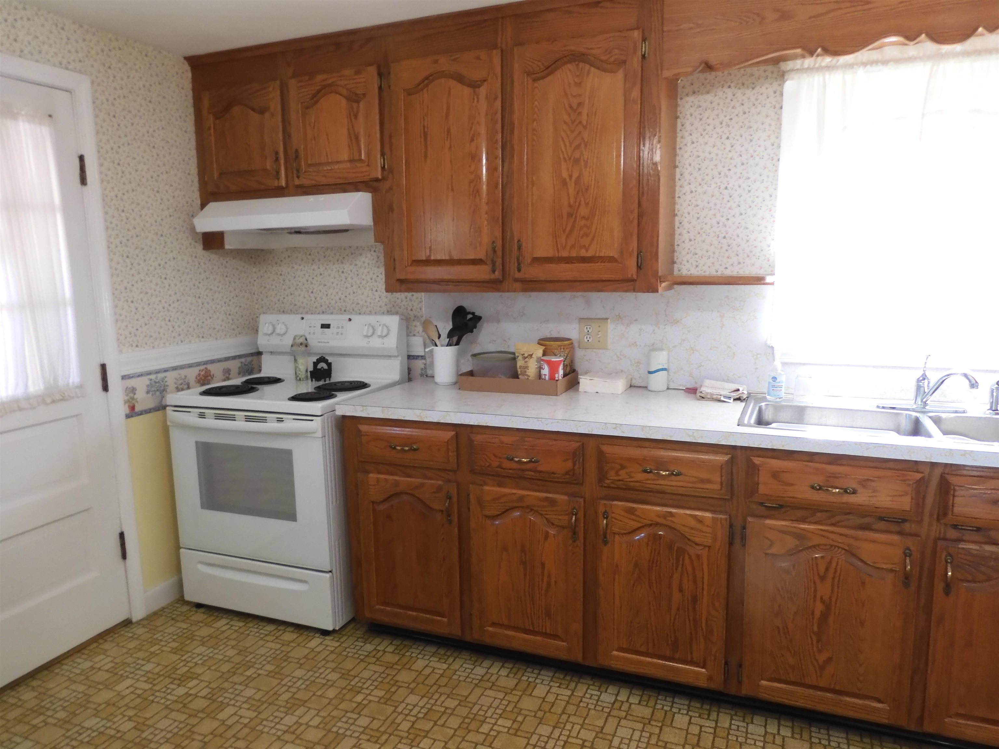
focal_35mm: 24
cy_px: 374
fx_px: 693
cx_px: 500
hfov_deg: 71.6
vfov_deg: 56.8
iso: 280
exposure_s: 1/30
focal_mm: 4.3
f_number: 3.4
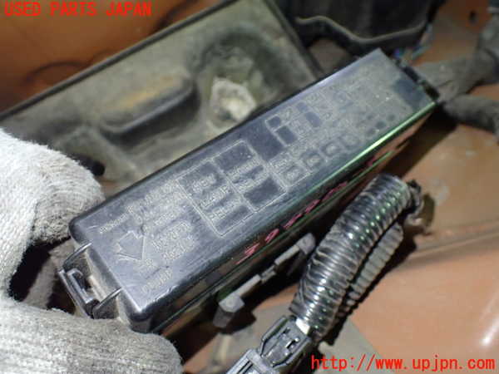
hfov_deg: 60.0
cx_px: 250
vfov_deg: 46.8
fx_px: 432
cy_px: 187
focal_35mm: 30
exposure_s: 1/30
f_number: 2.3
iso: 800
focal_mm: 5.4
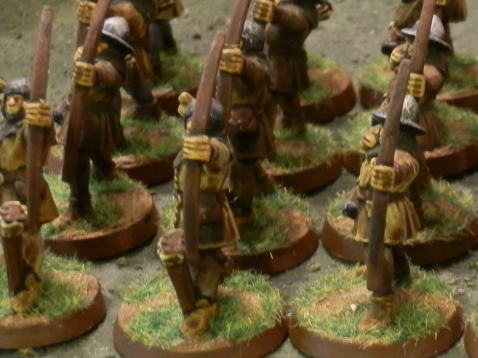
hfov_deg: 12.1
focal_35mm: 160
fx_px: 2209
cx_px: 560
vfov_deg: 9.2
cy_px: 297
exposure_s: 1/8
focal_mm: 10.99
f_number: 3.7
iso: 200
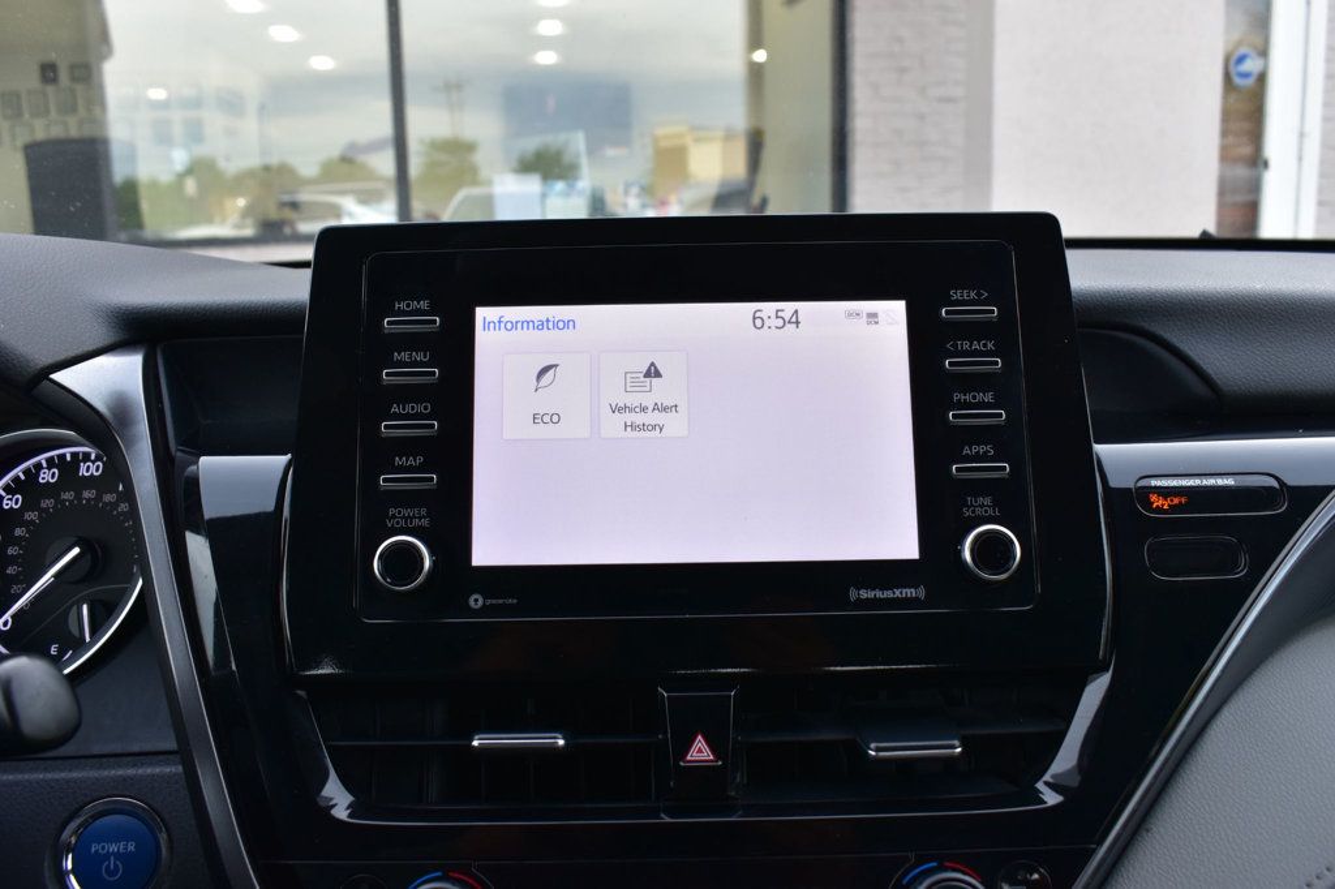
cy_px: 444
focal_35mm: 30
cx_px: 668
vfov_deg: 43.6
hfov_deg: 61.9
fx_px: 1112
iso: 400
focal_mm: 20
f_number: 8
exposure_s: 1/50
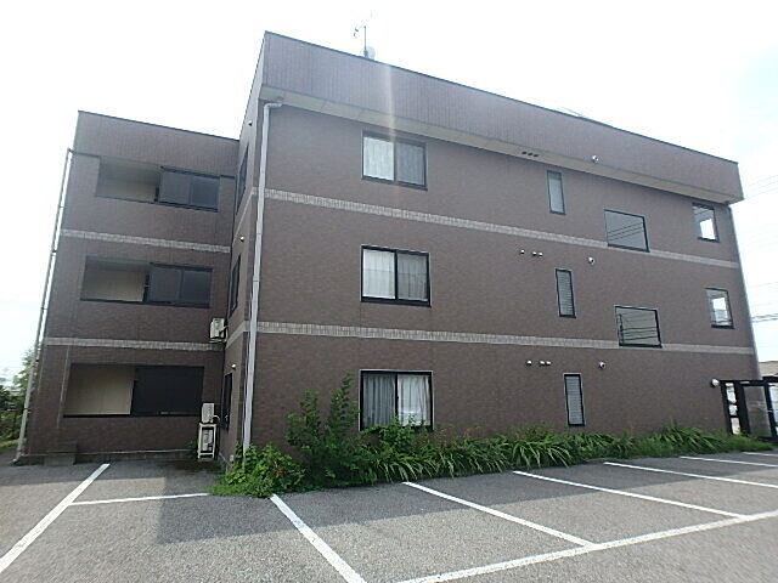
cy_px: 292
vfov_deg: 63.4
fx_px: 472
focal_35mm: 21
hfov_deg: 79.0
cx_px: 389
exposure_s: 1/800
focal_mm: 3.7
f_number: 3.5
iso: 125
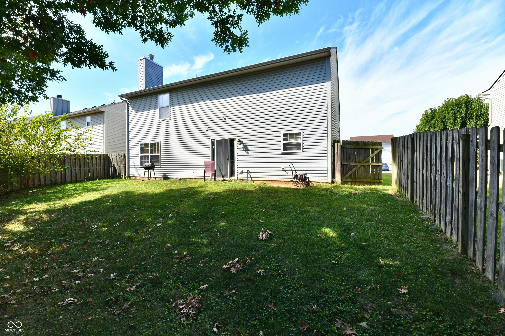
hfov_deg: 104.3
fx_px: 196
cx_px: 252
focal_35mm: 14
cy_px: 168
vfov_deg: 81.2
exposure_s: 1/400
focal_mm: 14
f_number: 10
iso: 640
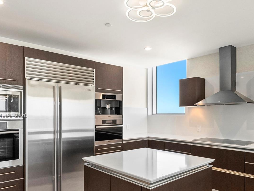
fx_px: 191
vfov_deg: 52.7
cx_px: 144
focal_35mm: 26
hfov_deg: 67.0
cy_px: 116
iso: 400
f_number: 8
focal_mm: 12
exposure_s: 1/60
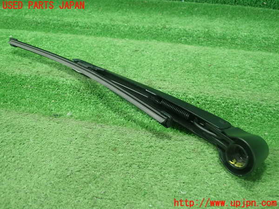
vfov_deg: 46.8
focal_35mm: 30
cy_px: 104
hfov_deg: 60.0
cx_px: 140
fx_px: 242
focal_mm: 5.5
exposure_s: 1/125
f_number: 2.3
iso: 500
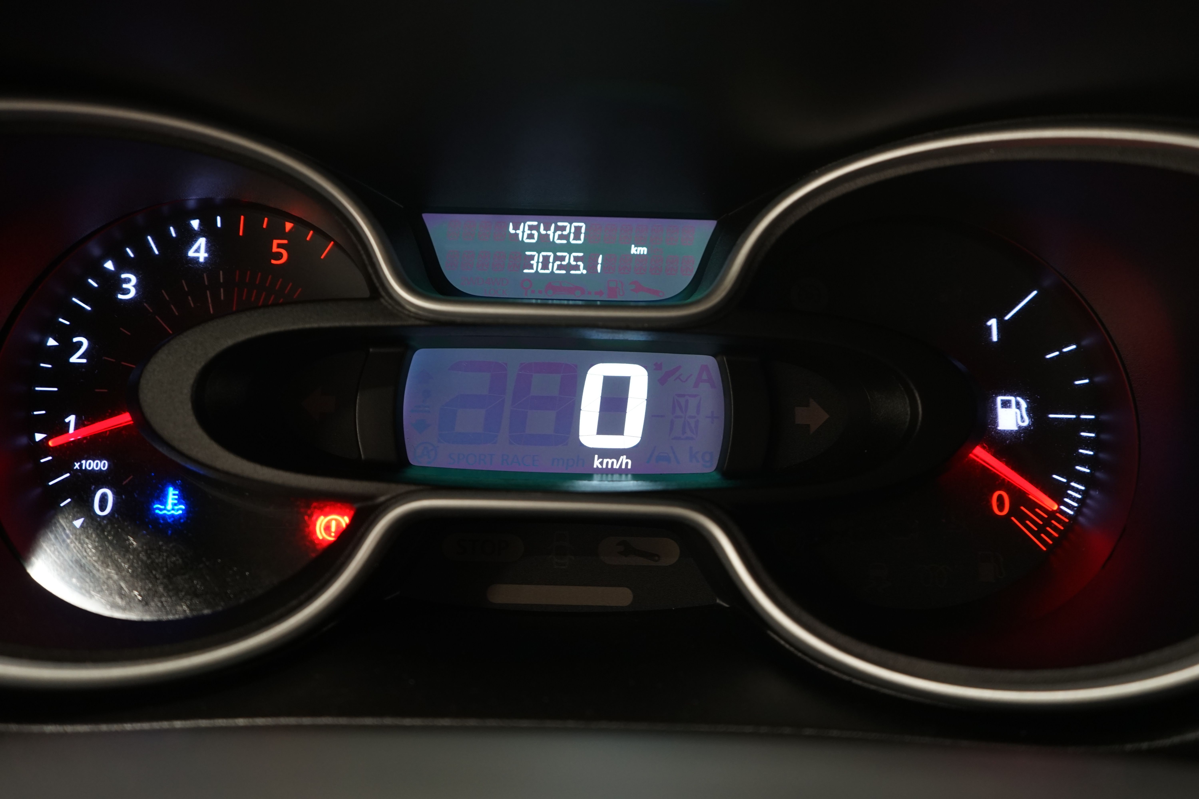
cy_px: 400
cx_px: 600
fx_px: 1099
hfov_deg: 57.2
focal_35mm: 33
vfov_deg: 40.0
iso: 800
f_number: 4.5
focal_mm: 33
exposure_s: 1/8
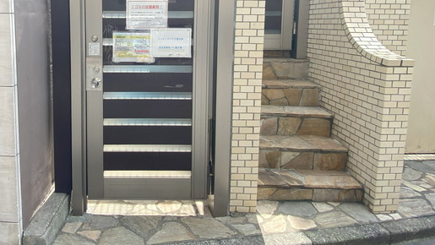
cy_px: 46
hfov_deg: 78.7
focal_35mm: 22
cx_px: 147
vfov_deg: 48.4
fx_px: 254
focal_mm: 1.54
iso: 20
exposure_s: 1/217
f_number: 2.4
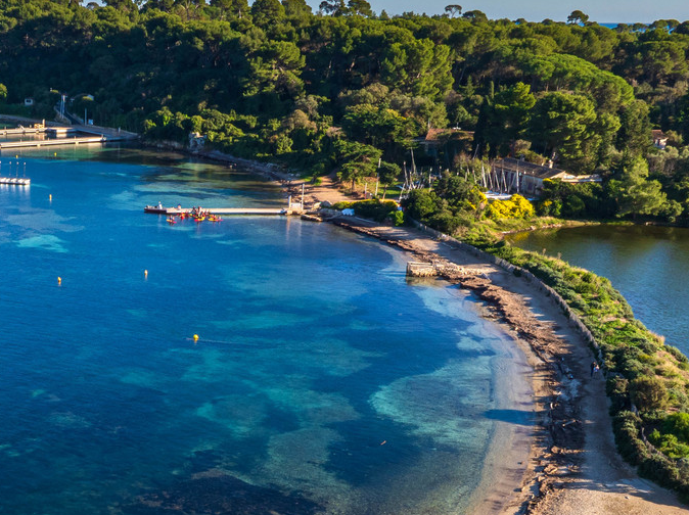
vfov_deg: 24.6
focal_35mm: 57
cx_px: 9
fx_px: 1133
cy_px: 495
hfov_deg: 31.4
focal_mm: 12.3
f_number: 10
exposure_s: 1/80
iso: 100
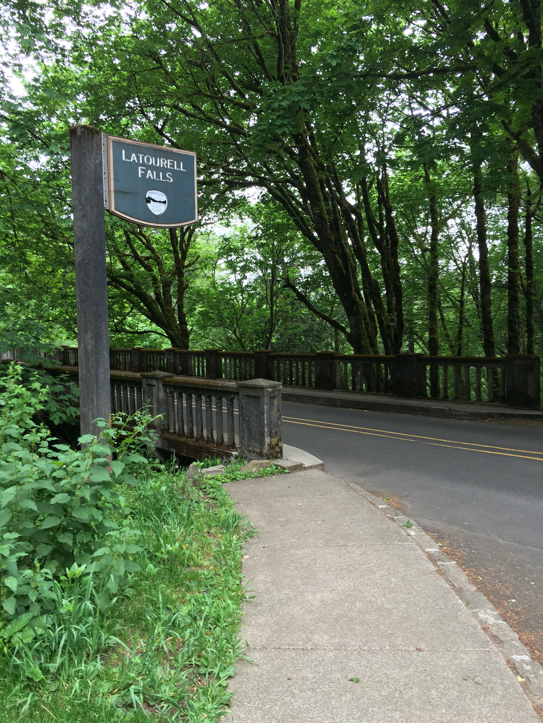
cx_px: 272
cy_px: 362
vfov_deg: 61.7
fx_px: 607
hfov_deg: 48.2
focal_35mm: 29
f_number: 2.2
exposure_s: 1/40
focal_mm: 4.15
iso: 25
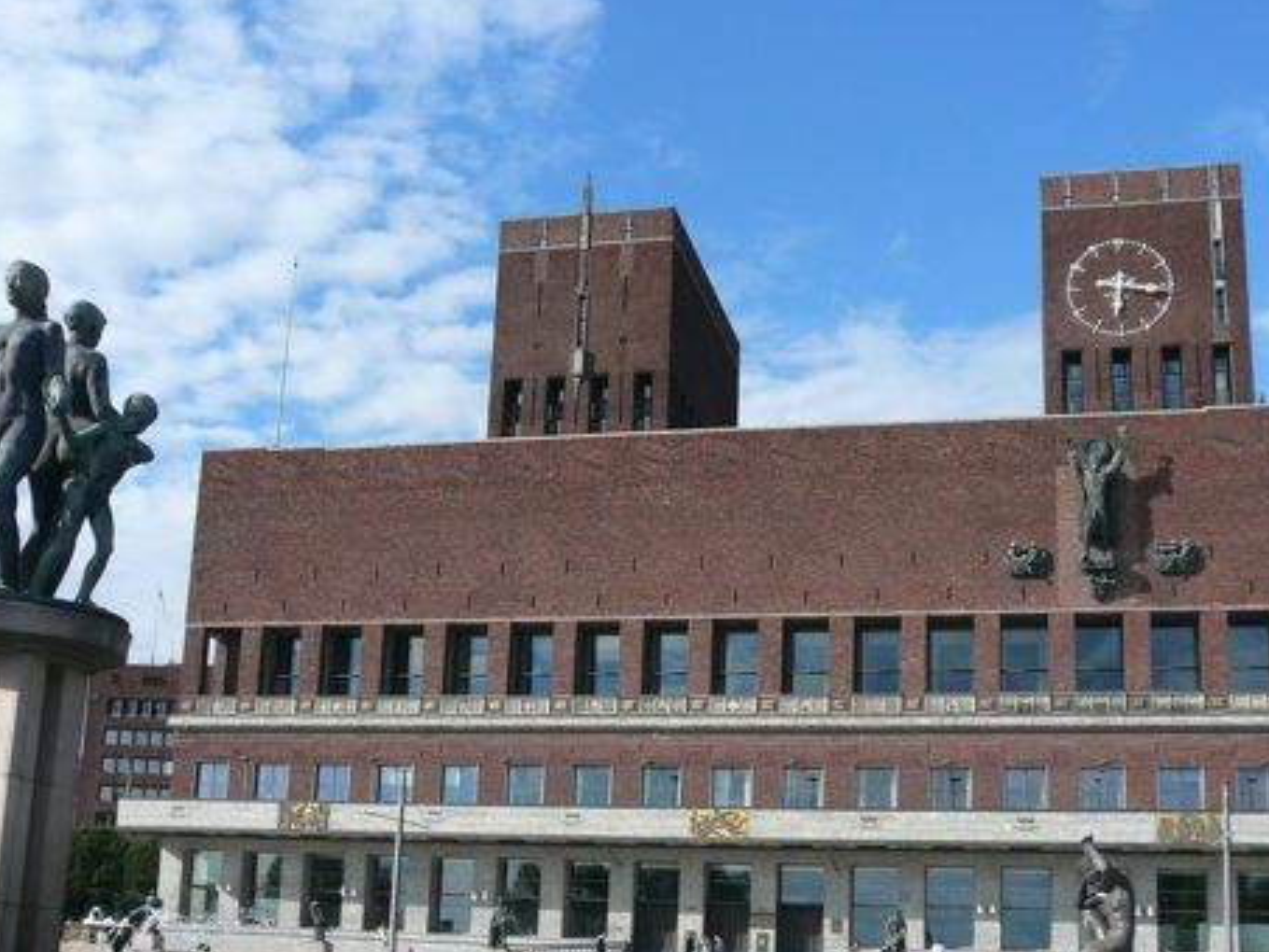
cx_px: 625
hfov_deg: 43.8
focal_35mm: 43
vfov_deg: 33.3
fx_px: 1577
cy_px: 629
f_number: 8
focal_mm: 4.6
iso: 100
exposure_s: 1/200
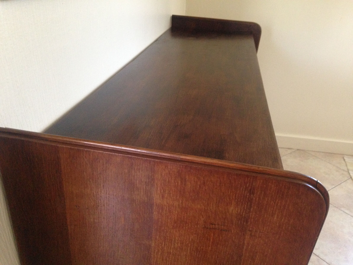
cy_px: 132
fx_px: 337
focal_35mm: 33
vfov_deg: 42.9
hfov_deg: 55.4
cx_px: 176
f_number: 2.4
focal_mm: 4.12
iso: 320
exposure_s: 1/20
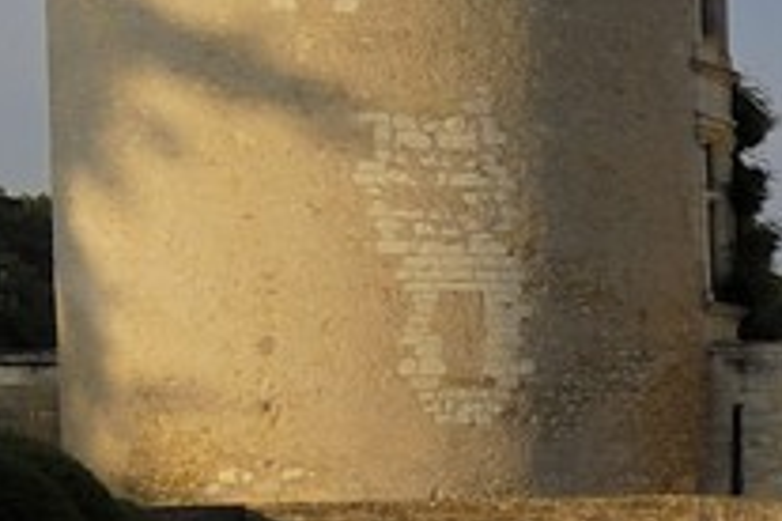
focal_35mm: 139
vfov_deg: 9.8
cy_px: 483
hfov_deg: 9.3
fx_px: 3019
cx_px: 2739
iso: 100
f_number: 8
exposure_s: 1/160
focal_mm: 12
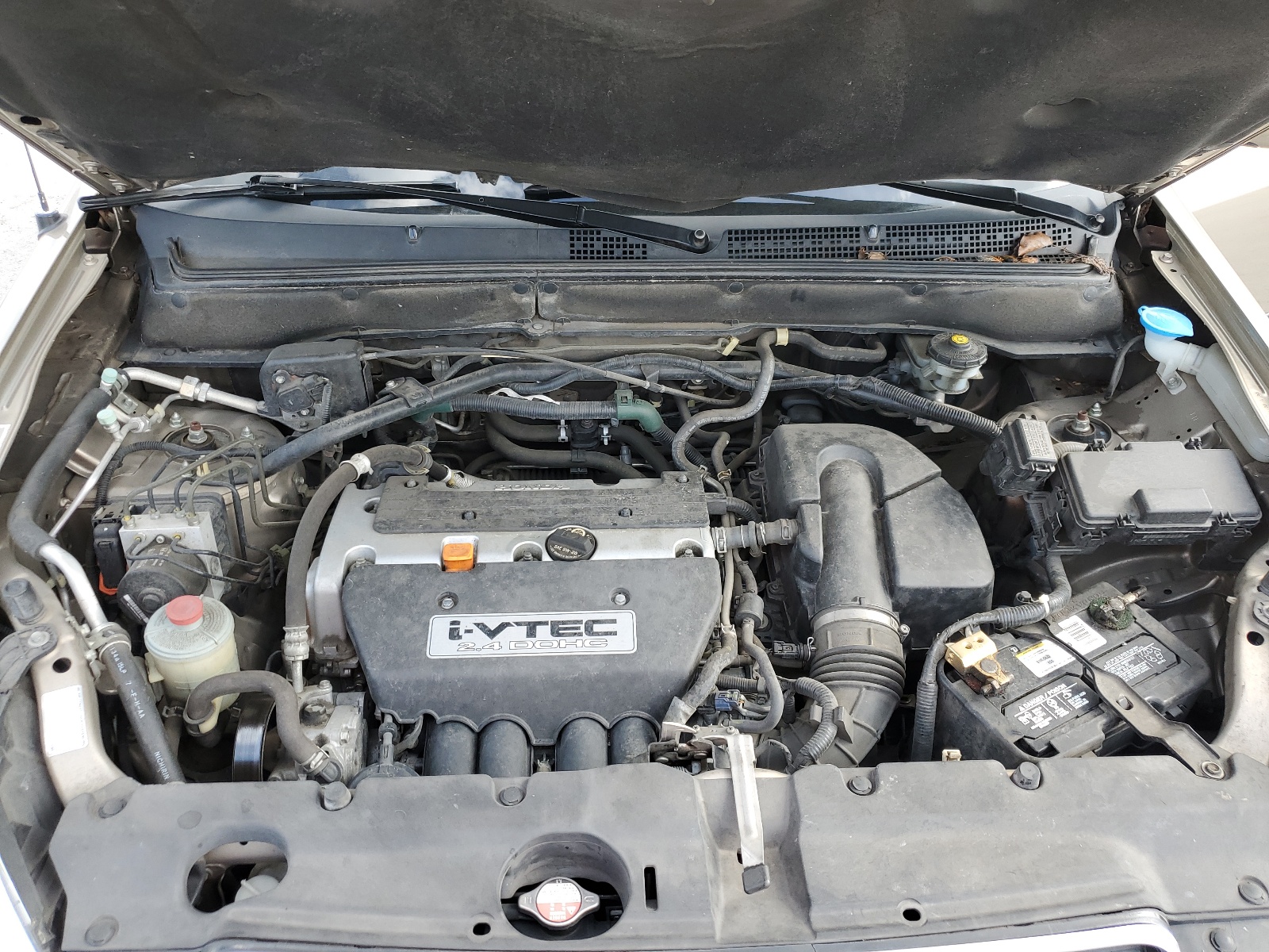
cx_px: 634
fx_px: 953
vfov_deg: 53.1
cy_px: 476
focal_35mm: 26
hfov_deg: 67.3
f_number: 1.5
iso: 50
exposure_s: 1/270
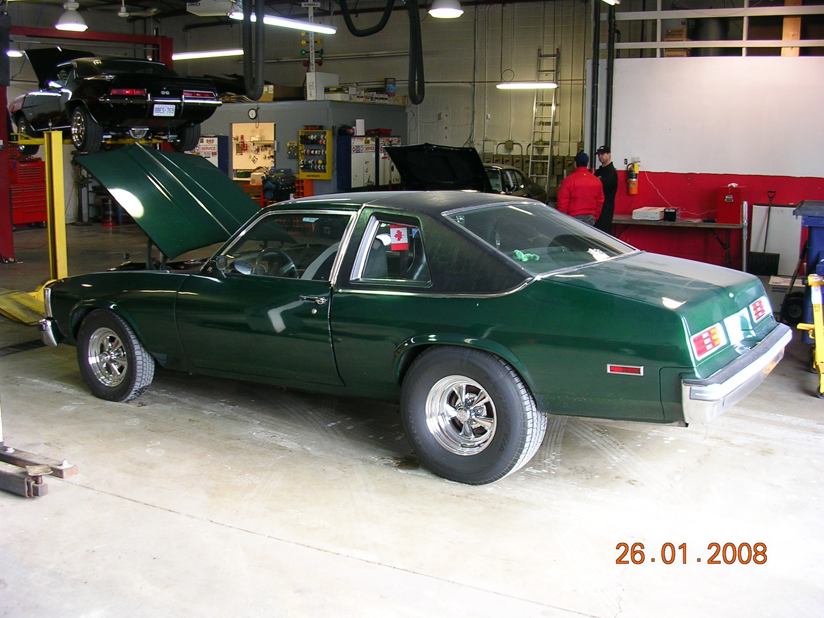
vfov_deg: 37.7
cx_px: 412
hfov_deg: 49.0
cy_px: 309
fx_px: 905
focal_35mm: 38
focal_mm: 5.8
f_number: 2.8
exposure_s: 1/12.5
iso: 50
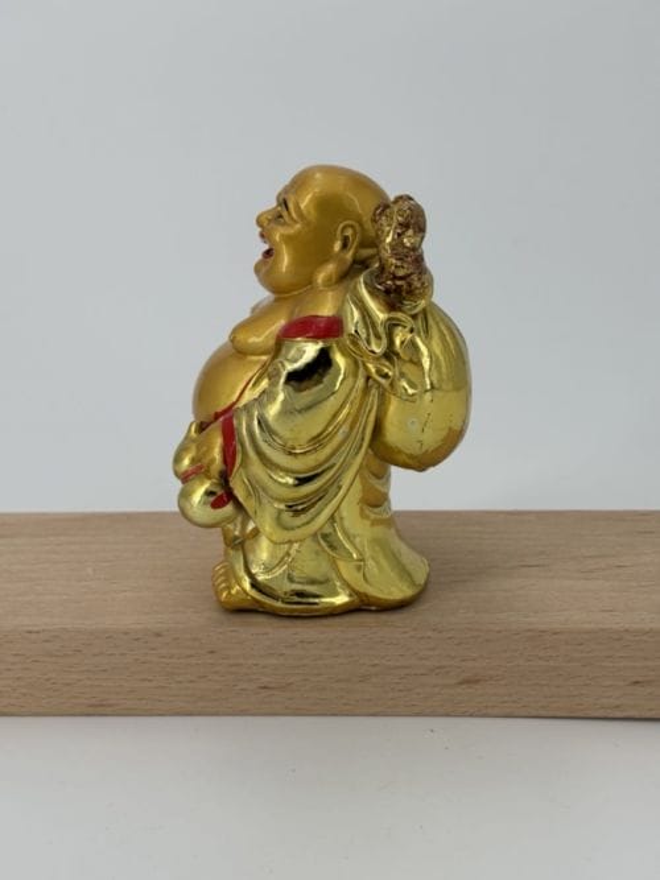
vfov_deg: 36.8
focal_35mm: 52
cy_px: 440
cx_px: 330
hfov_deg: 28.0
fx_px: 1322
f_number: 1.6
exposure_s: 1/1037
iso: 32
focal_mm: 5.96
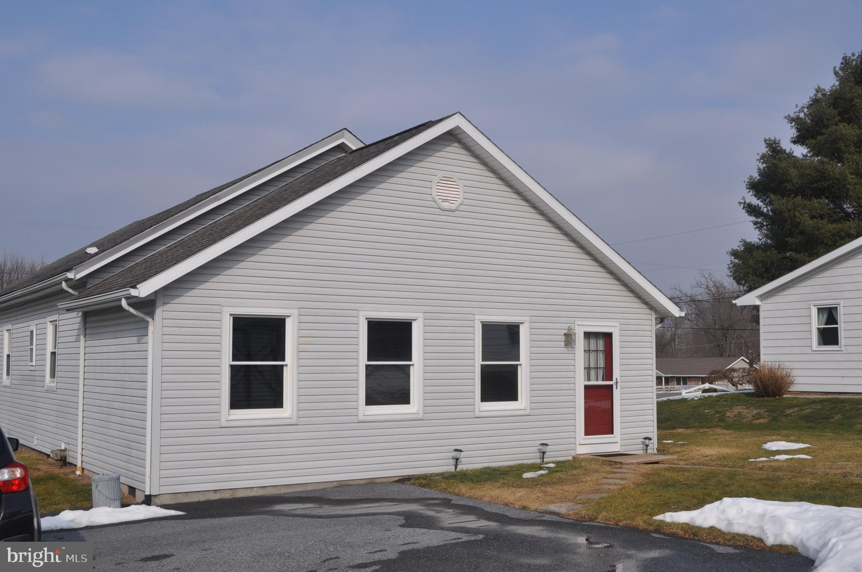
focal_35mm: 39
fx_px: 933
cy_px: 286
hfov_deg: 49.6
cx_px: 431
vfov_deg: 34.1
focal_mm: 26
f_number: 11
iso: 200
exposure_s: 1/500
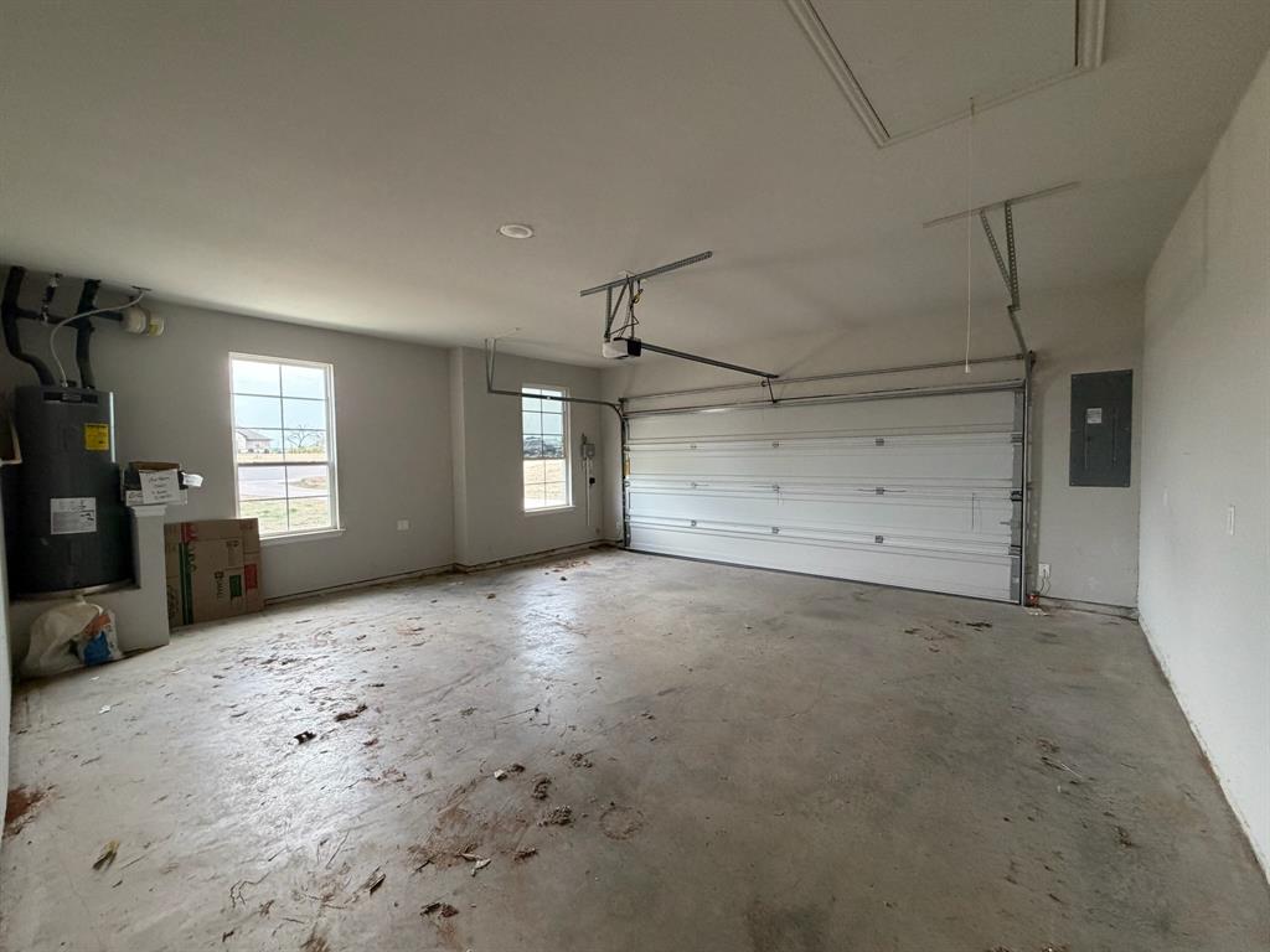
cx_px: 635
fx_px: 514
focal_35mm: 14
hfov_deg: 102.1
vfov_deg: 85.7
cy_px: 476
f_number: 2.2
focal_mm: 2.22
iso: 250
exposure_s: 1/60
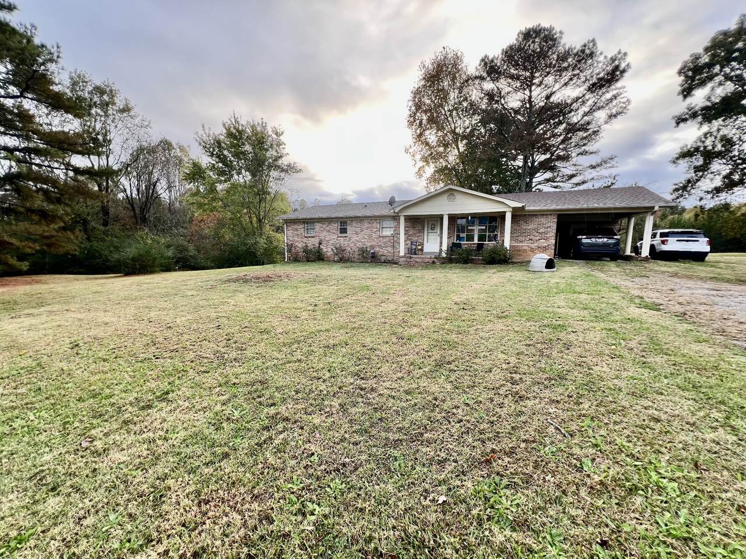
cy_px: 280
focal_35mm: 13
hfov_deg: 106.2
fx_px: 280
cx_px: 373
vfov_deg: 89.9
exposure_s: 1/99
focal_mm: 1.57
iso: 32
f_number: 1.8
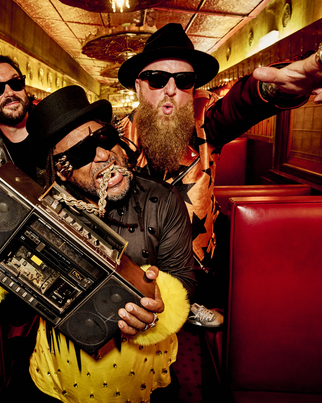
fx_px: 345
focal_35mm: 29
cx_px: 91
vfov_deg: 60.4
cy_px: 198
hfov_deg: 48.5
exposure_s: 1/20
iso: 1600
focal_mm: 20
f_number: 8
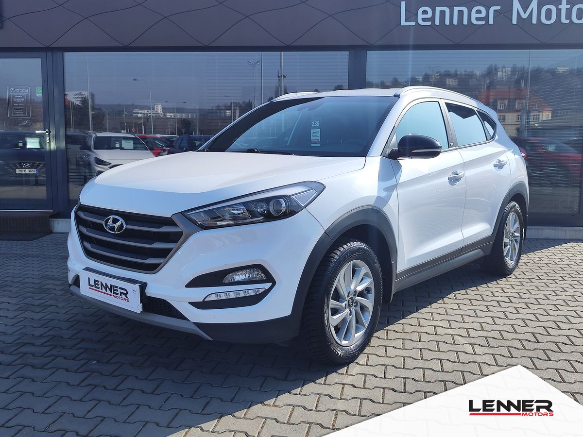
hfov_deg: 73.9
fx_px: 387
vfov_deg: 58.9
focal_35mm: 23
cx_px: 292
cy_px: 218
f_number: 1.69
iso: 50
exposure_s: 1/873
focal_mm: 7.01
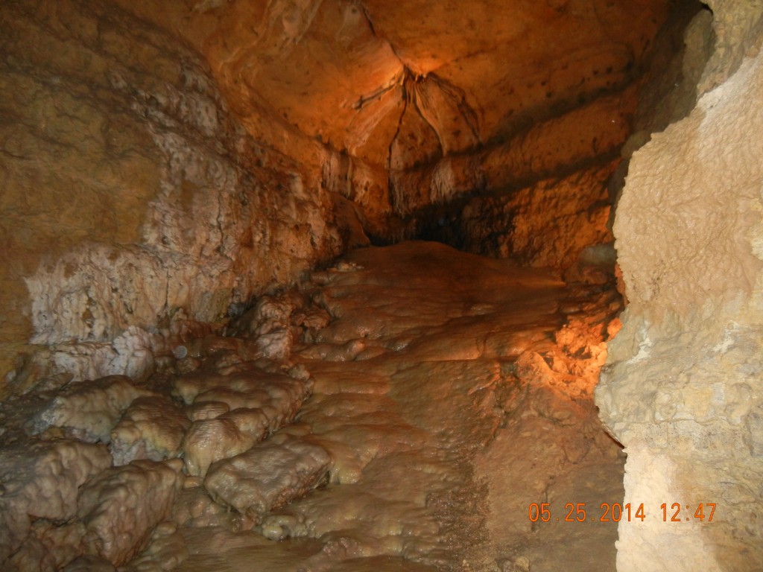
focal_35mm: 30
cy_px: 286
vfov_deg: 46.8
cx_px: 382
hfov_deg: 60.0
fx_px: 661
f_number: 3.5
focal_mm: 5.4
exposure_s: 1/30
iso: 400
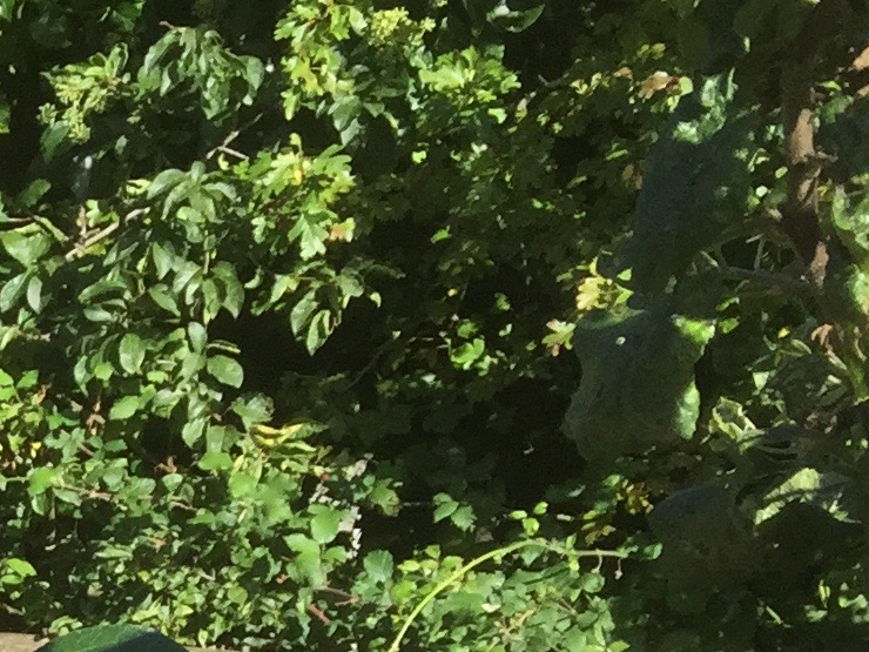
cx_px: -1006
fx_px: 3213
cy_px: 1386
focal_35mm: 128
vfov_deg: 10.5
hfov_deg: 12.9
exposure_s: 1/898
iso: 32
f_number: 2.2
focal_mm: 4.15
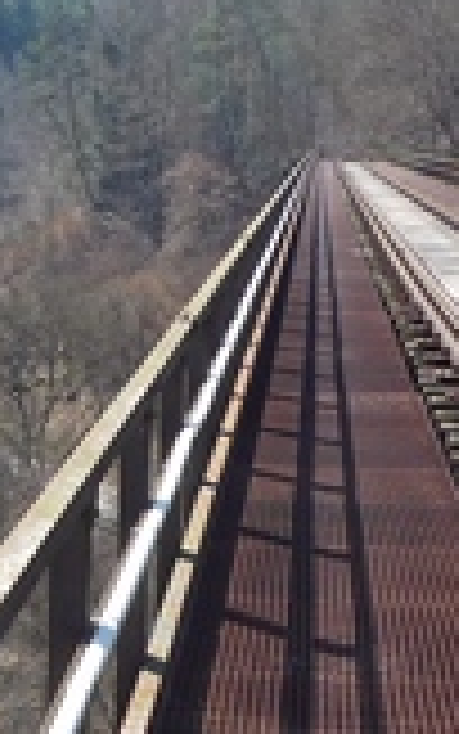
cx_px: 54
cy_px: 428
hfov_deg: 13.0
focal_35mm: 100
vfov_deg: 20.8
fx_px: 2000
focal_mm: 5.2
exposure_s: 1/320
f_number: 4
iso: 100
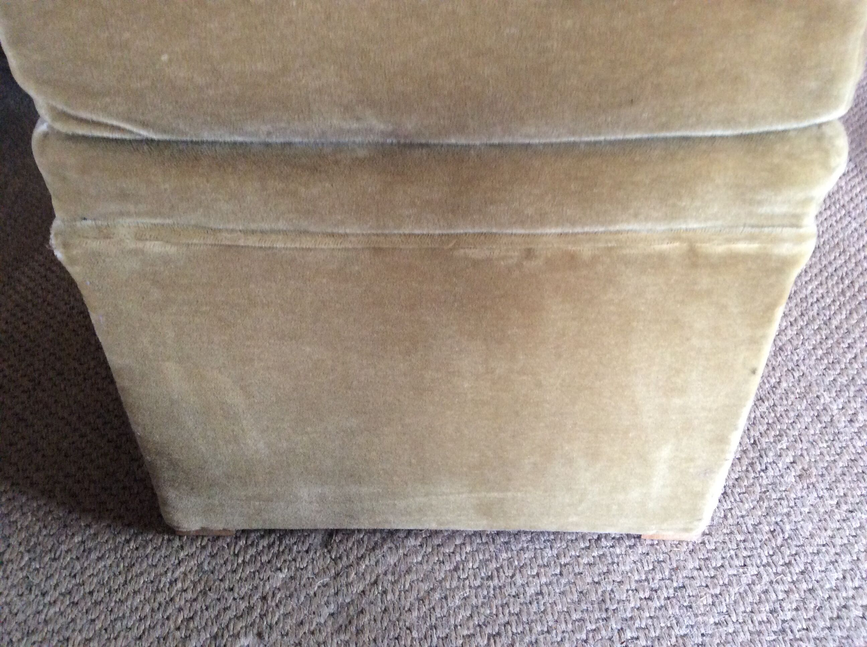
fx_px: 800
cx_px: 434
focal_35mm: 32
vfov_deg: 44.1
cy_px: 324
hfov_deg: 56.9
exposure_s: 1/25
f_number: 2.4
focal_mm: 3.3
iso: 160
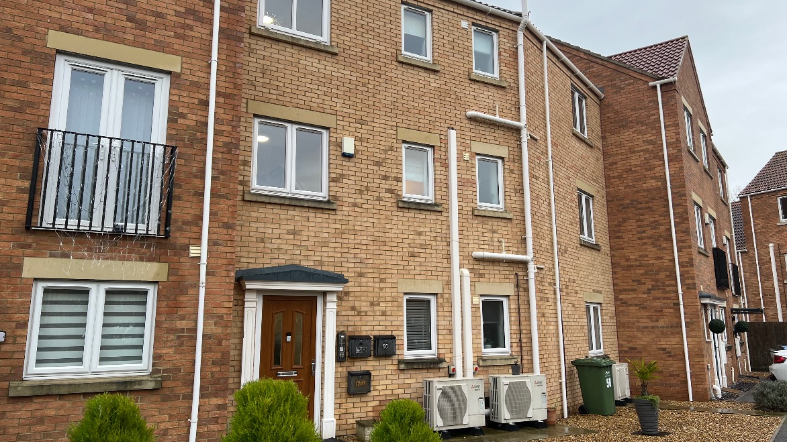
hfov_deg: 66.1
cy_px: 205
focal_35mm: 29
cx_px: 399
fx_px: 605
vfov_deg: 40.1
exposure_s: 1/121
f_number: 1.5
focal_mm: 5.7
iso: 40
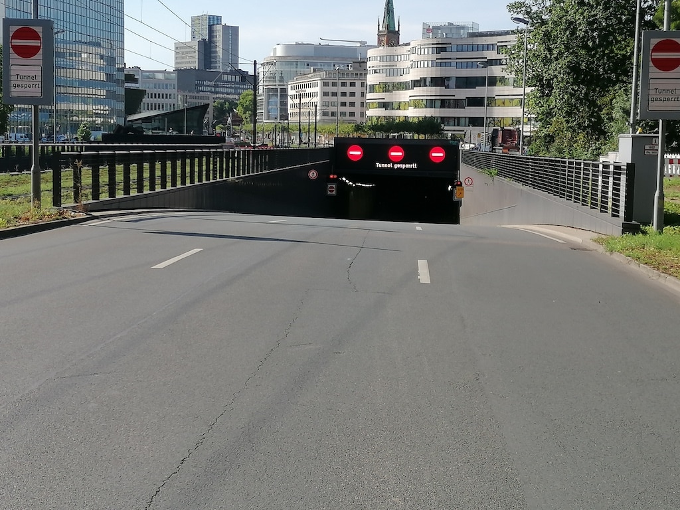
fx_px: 1179
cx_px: 340
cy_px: 255
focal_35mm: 60
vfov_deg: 24.4
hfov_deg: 32.2
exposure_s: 1/1279
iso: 50
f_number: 1.8
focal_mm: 4.75
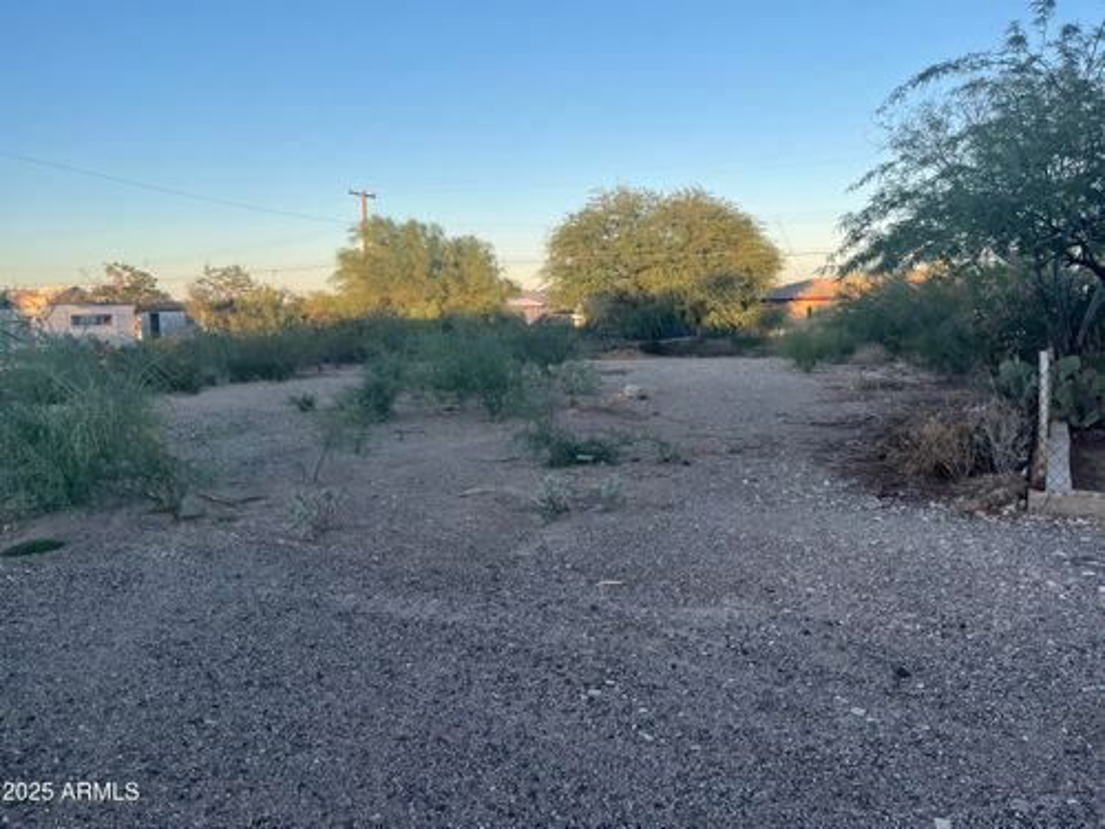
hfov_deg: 67.3
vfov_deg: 53.1
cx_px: 552
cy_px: 414
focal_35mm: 26
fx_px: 830
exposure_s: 1/705
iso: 50
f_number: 1.6
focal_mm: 5.1
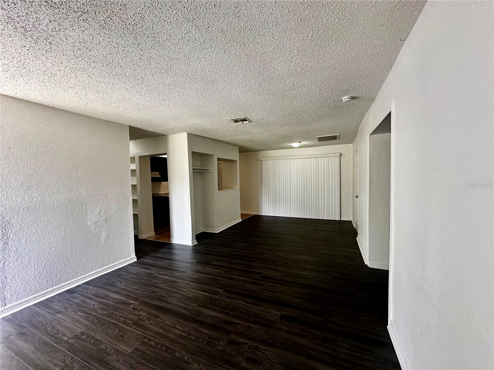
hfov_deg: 102.1
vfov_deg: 85.7
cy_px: 185
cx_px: 247
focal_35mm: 14
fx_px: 200
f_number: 2.2
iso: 250
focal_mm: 2.22
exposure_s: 1/120
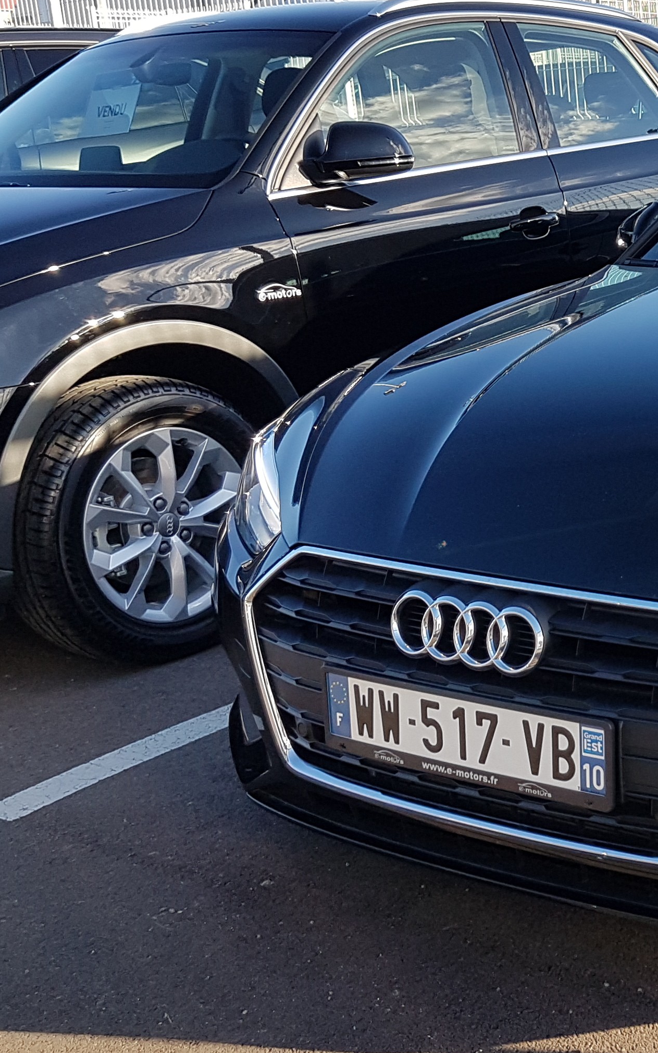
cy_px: 542
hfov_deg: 21.6
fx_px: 1578
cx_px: 816
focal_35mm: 55
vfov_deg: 36.9
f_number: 1.7
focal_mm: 4.2
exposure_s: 1/716
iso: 40
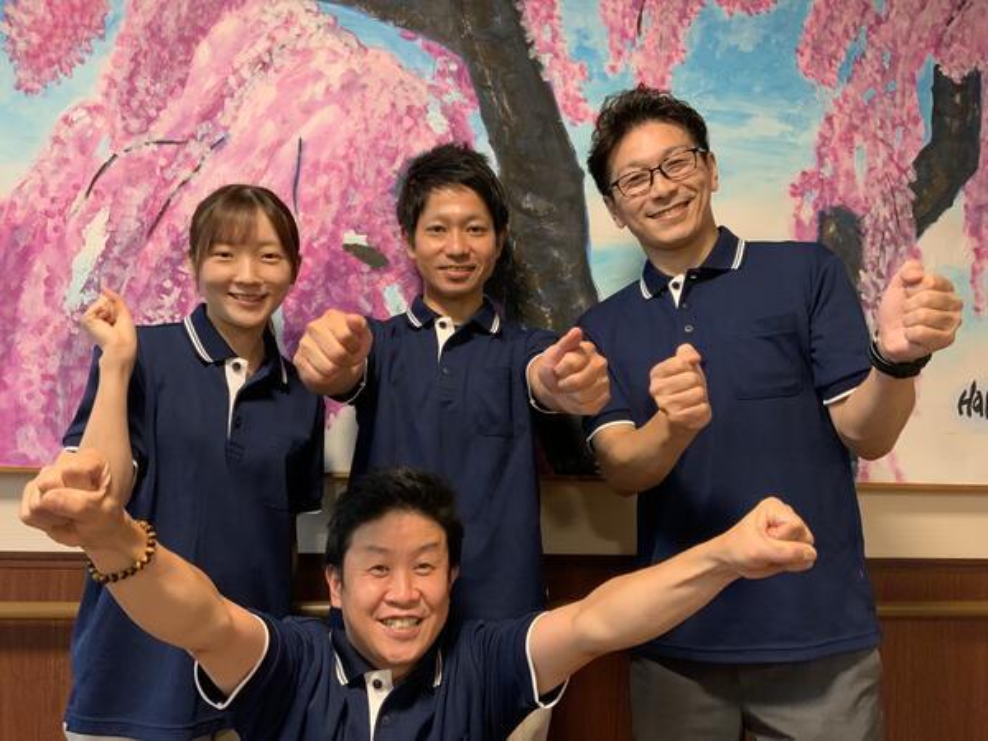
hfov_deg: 61.7
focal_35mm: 29
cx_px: 494
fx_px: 828
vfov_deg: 48.2
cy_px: 370
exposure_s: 1/50
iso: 200
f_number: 1.8
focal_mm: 3
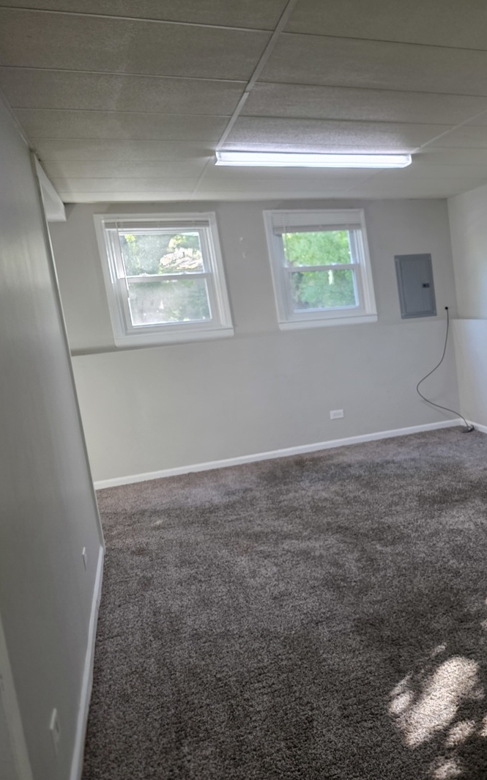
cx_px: 508
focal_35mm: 33
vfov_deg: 58.1
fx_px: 701
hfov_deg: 34.2
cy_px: 385
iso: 400
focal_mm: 6.3
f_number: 1.7
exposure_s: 1/120
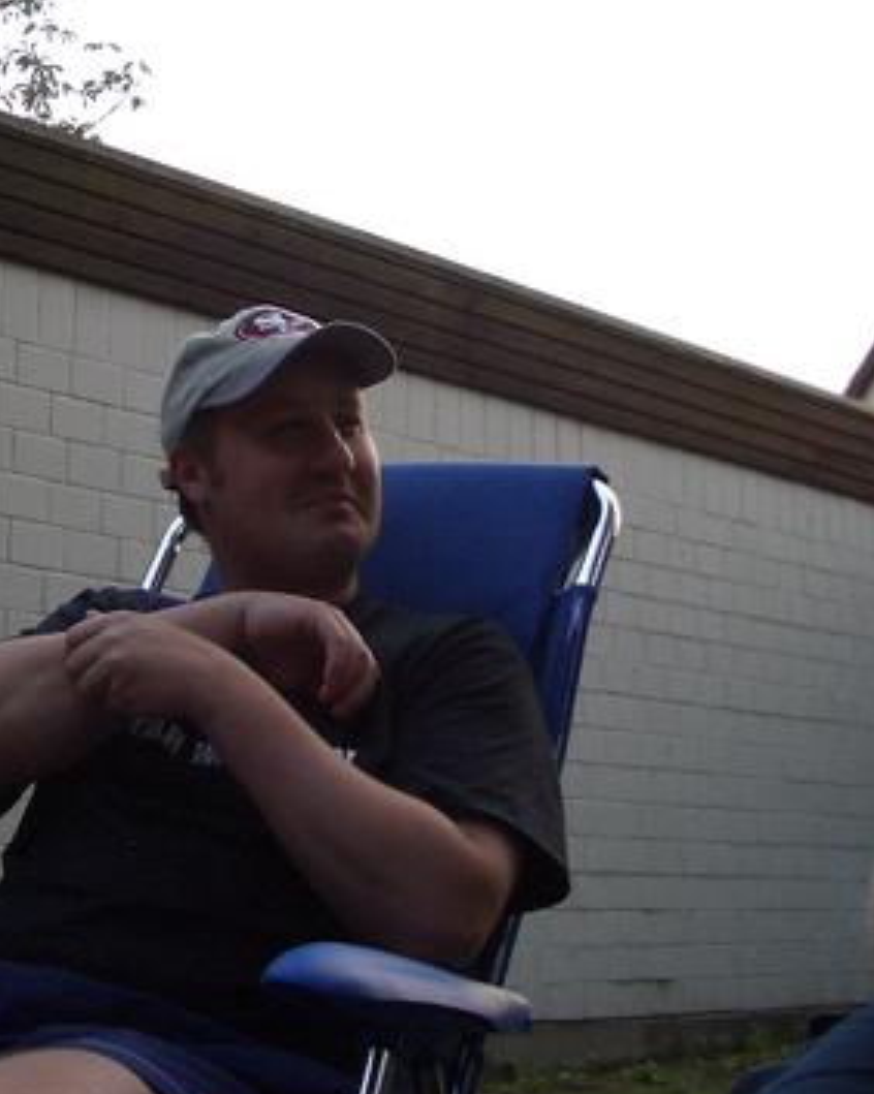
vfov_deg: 30.4
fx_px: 2006
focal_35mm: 62
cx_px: 384
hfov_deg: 24.6
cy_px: 437
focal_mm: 5.8
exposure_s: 1/100
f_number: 2.6
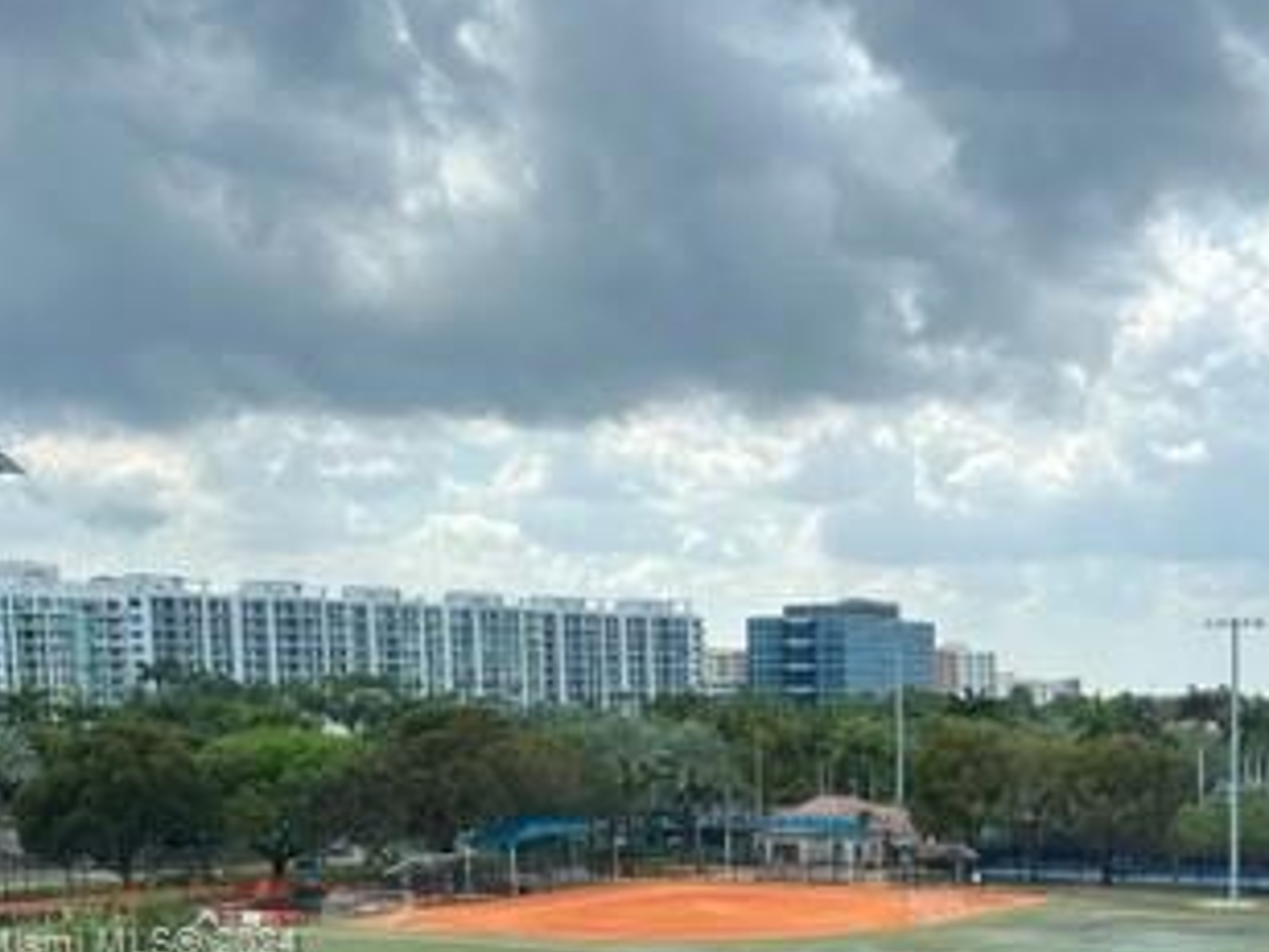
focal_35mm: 54
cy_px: 948
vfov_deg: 25.7
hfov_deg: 34.3
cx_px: 1047
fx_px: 1980
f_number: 1.5
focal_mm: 5.7
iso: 50
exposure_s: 1/1553
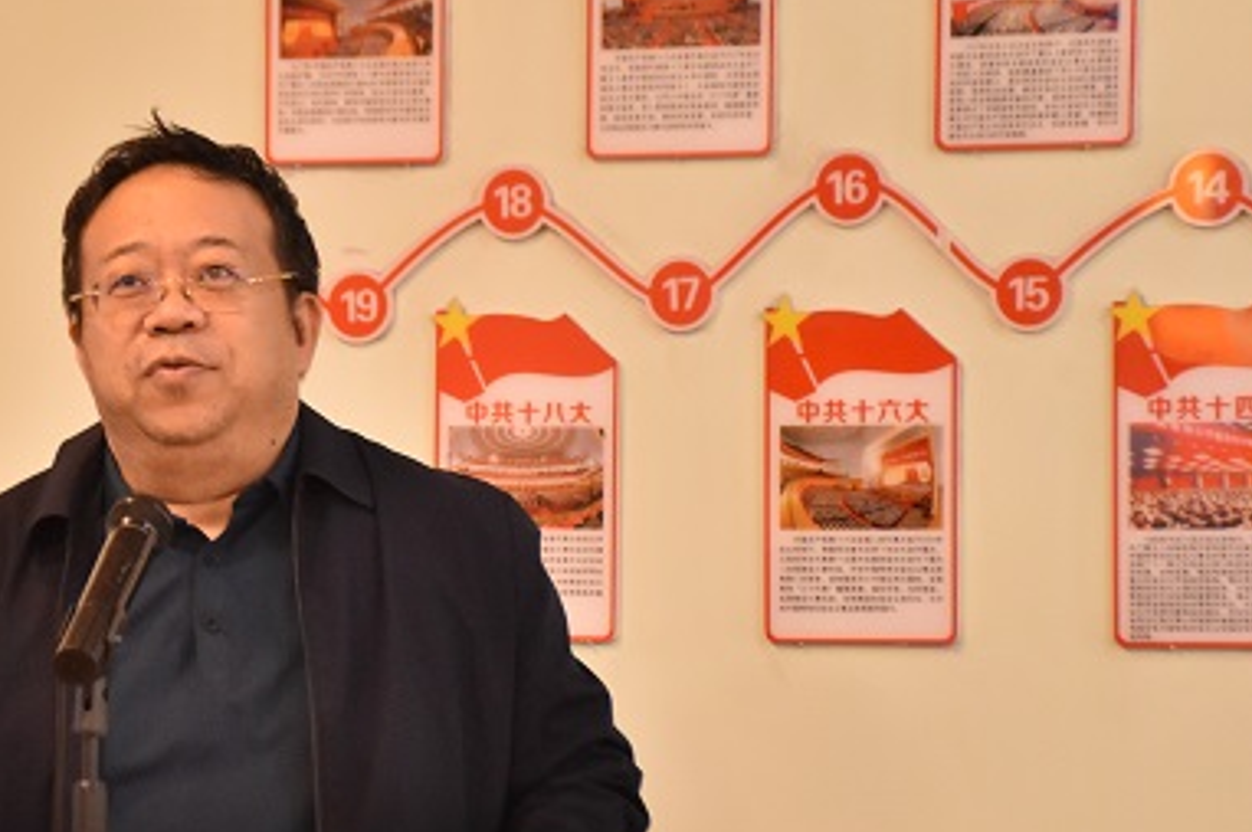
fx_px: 6115
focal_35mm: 176
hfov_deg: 11.7
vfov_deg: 7.8
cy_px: 521
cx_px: 305
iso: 2000
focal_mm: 70
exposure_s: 1/50
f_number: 5
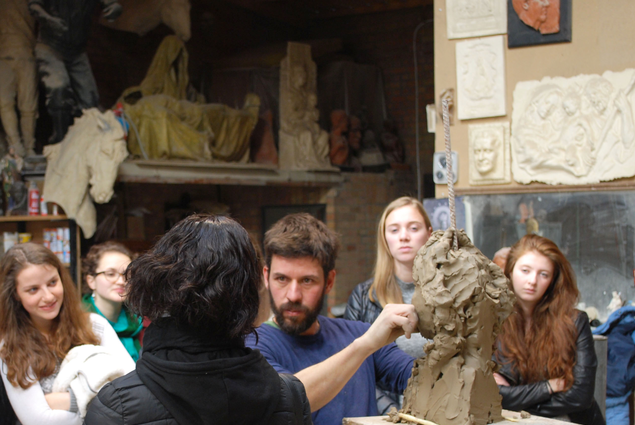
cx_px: 213
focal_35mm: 74
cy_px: 307
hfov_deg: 27.2
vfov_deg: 18.4
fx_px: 1307
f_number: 4.8
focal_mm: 32
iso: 320
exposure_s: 1/30
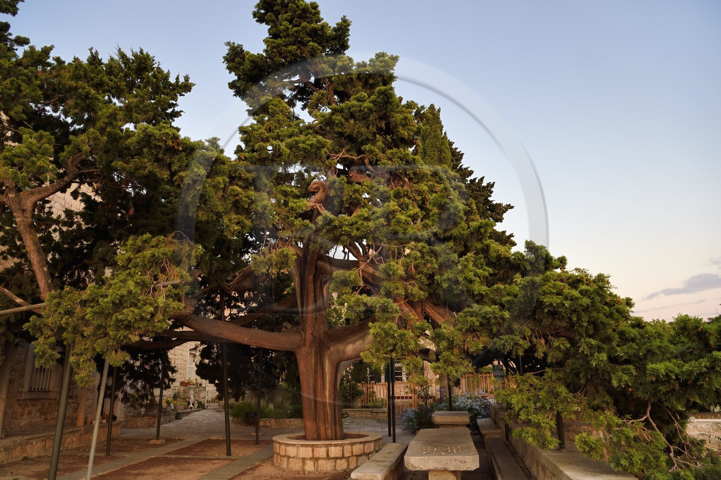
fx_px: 480
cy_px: 240
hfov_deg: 73.8
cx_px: 360
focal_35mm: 24
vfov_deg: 53.1
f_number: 5.6
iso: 200
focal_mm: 24
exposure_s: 1/40
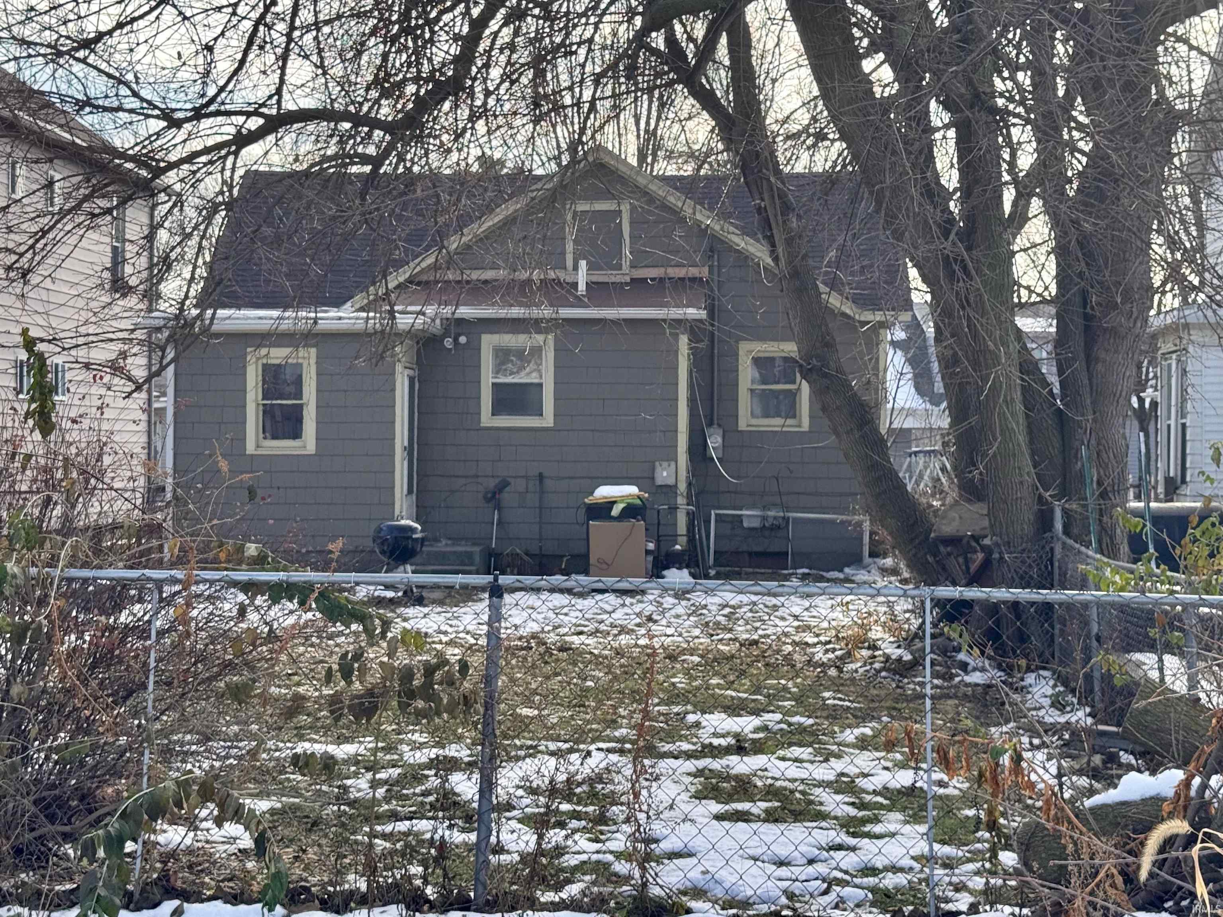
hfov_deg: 39.7
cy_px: 458
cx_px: 612
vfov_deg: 30.3
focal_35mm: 48
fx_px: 1696
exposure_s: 1/1923
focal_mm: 6.76
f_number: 1.78
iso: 64
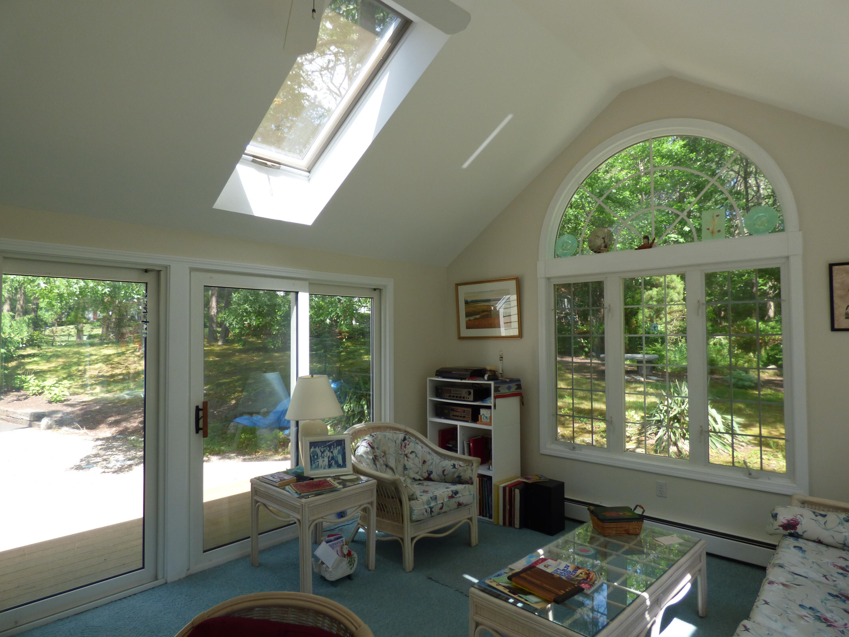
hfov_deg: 81.7
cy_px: 318
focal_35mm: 20
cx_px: 424
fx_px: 491
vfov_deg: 66.0
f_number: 2.8
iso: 100
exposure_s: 1/160
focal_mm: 3.58
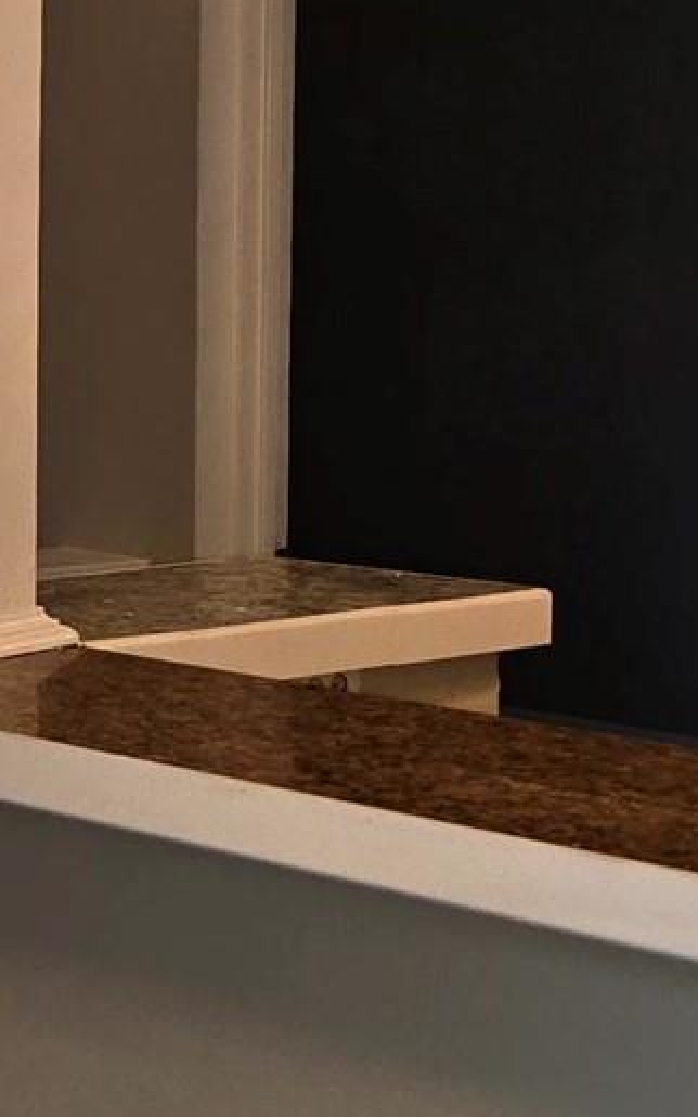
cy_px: 328
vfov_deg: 21.3
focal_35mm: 97
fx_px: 2952
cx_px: -832
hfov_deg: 11.7
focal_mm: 6.3
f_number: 1.7
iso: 100
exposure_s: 1/60
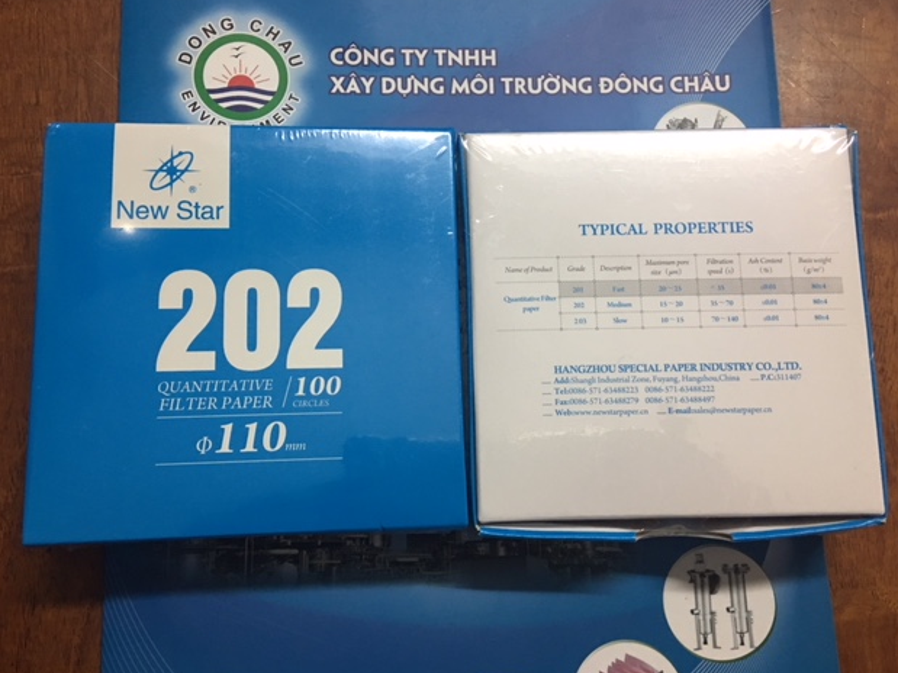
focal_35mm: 30
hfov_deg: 60.0
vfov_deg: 46.8
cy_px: 335
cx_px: 441
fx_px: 778
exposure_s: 1/17
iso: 100
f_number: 2.2
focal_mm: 4.15
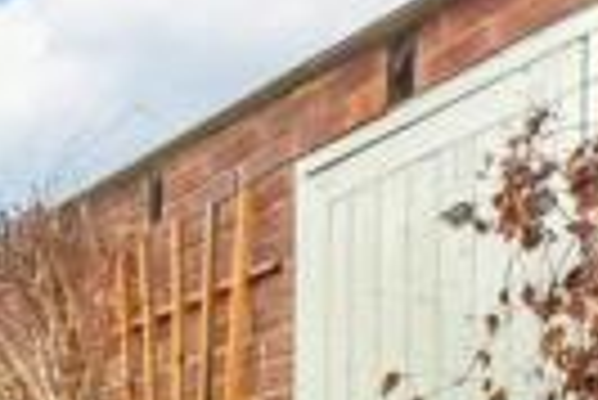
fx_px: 1231
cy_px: 649
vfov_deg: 16.4
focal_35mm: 74
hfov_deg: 18.9
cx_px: -551
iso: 400
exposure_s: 1/100
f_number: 8
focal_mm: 10
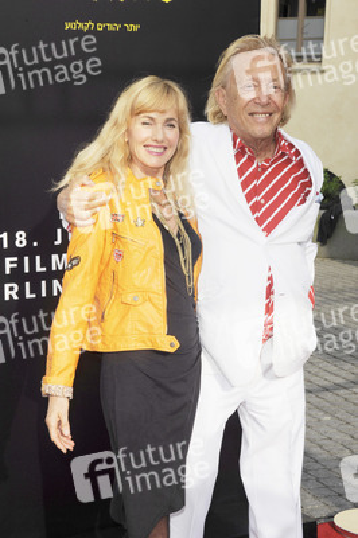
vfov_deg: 23.9
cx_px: 179
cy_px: 269
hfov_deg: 16.0
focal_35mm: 85
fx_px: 1270
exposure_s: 1/250
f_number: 16
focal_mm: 85
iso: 320
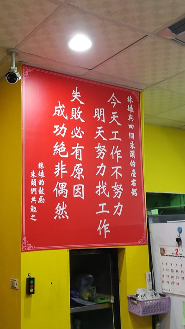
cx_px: 82
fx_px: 375
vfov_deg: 47.4
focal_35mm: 43
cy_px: 164
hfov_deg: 27.7
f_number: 2.2
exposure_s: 1/30
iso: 200
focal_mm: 4.5
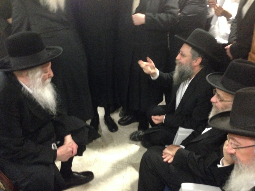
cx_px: 128
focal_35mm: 33
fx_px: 243
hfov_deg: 55.4
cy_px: 96
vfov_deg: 42.9
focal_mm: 4.12
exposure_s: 1/15
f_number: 2.4
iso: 800
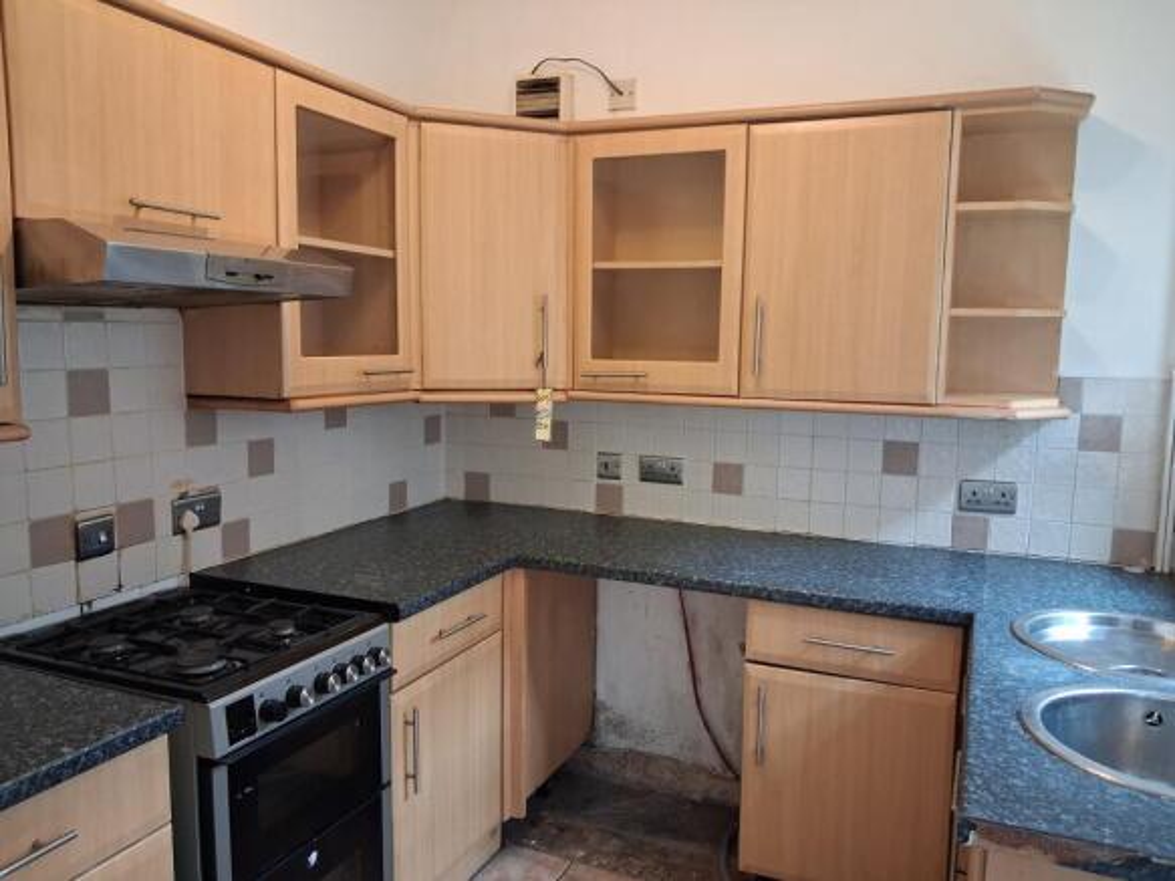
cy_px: 440
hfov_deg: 65.3
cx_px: 588
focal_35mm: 27
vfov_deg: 51.3
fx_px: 916
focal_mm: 4
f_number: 1.8
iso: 640
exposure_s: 1/50
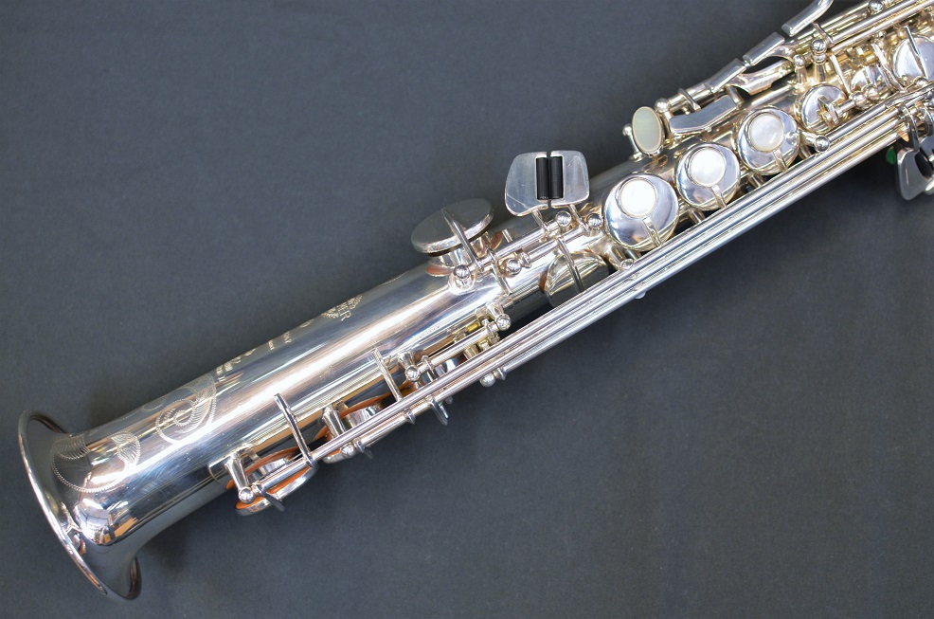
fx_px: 1359
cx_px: 467
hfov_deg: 37.9
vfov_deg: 25.6
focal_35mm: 52
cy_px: 310
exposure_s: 1/50
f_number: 3.5
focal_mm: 35
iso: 800
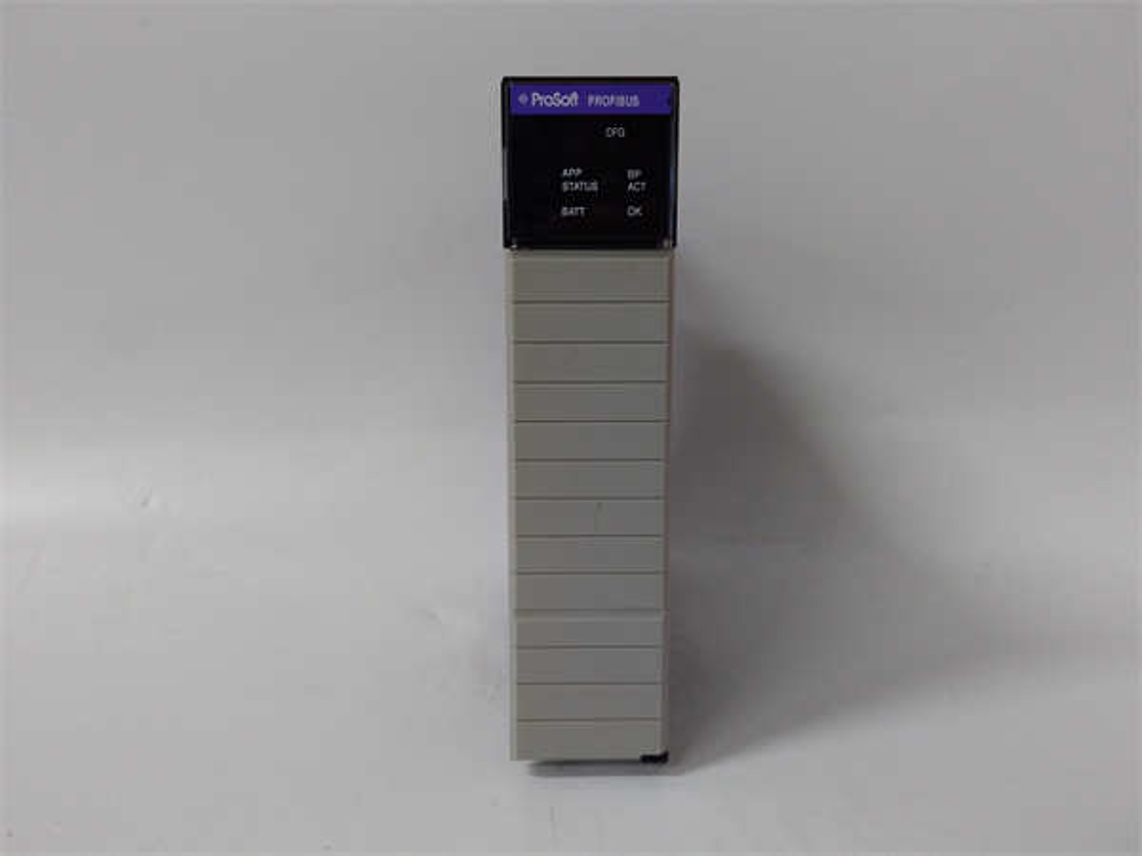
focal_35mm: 27
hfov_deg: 65.3
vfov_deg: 51.4
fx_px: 891
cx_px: 571
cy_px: 428
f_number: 2
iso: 294
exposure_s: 1/33
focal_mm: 3.79
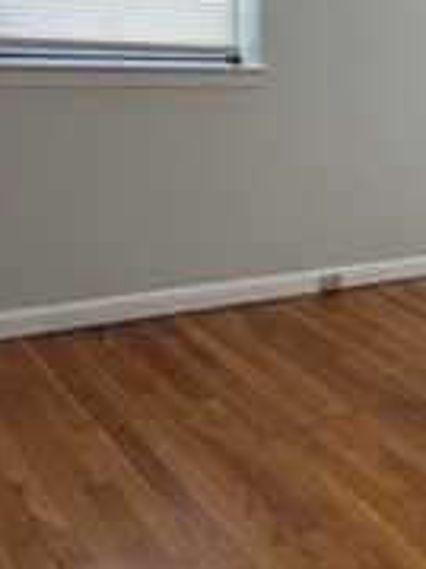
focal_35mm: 60
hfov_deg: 20.9
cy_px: 216
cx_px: 633
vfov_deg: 32.1
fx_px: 986
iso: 100
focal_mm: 2.22
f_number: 2.2
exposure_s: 1/121
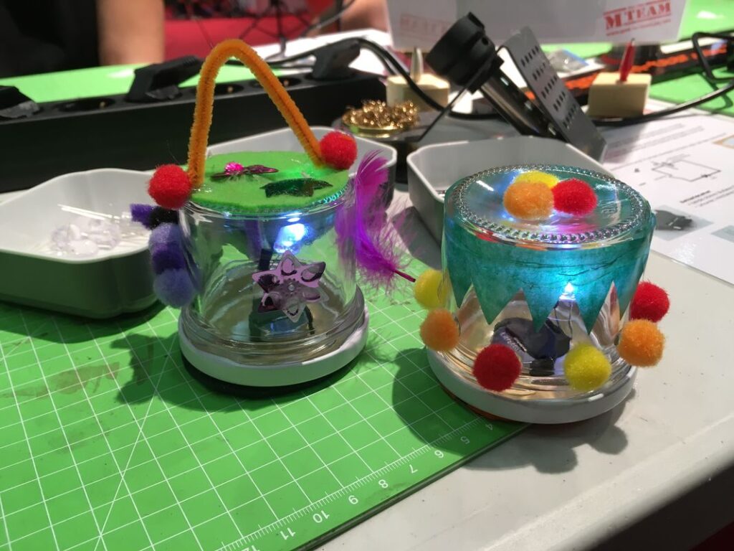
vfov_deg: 48.2
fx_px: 615
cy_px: 276
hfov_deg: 61.7
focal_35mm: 29
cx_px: 367
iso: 32
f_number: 2.2
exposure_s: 1/33
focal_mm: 4.15
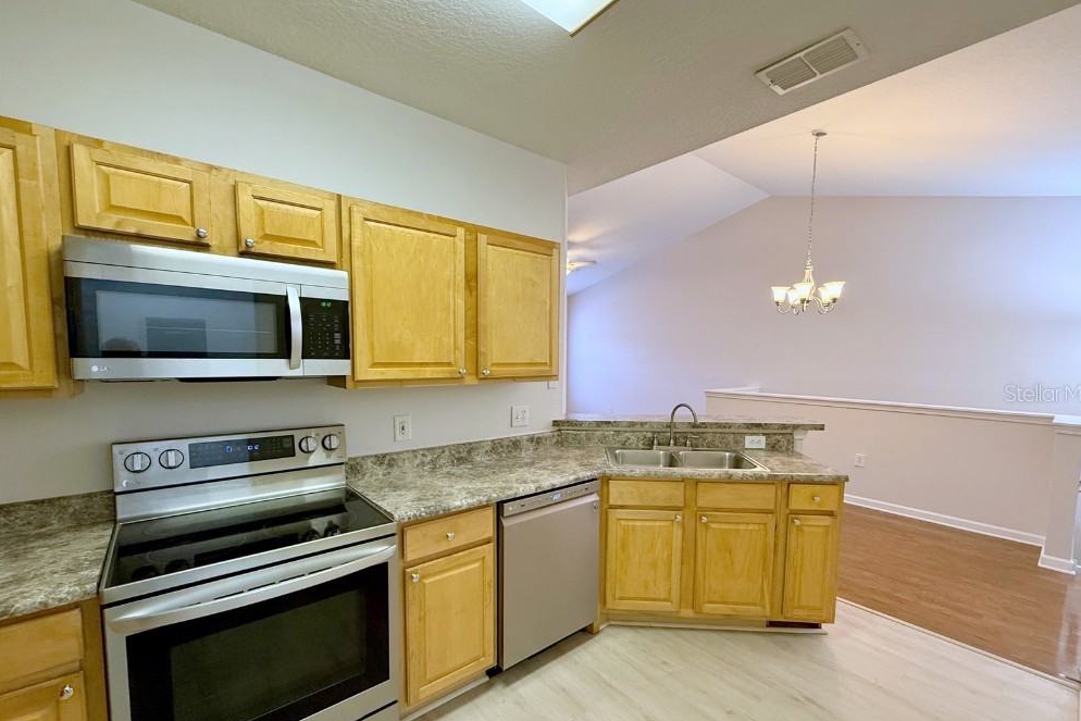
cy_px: 393
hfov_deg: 100.4
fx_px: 450
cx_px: 550
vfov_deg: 77.2
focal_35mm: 15
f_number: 2.2
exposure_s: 1/60
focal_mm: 2.22
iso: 250
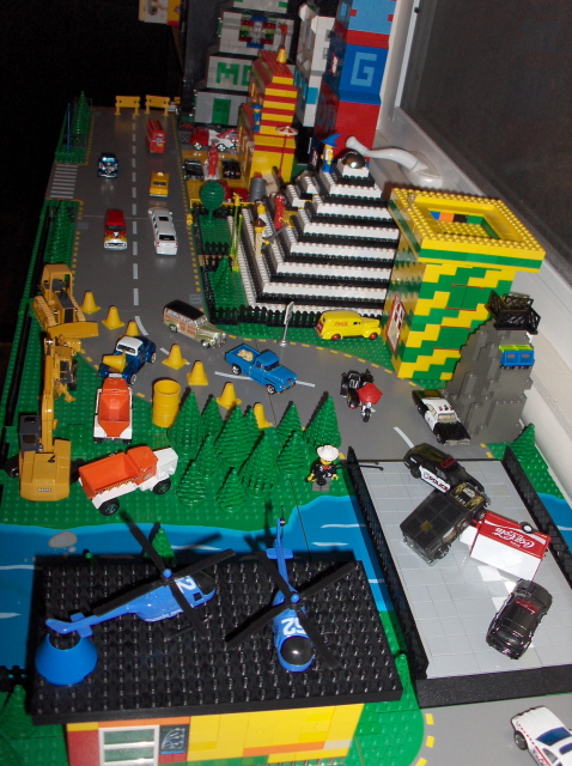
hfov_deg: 49.6
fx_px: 619
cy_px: 383
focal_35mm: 28
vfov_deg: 63.5
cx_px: 286
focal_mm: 5.8
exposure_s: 1/60
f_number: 2.8
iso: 52
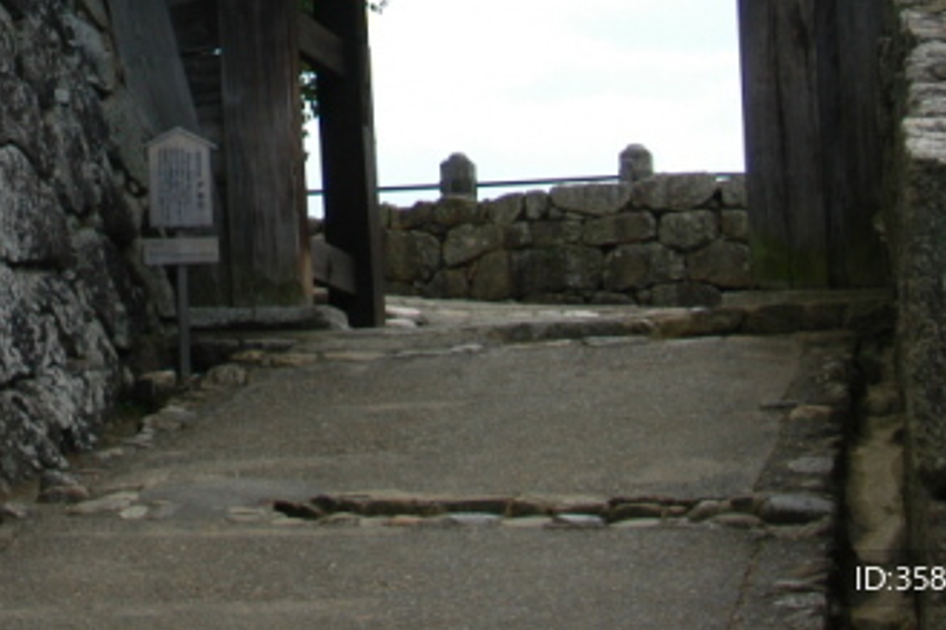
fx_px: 2942
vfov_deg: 11.6
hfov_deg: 17.9
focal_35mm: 112
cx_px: 17
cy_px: -344
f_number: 7.1
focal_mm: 24
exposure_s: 1/200
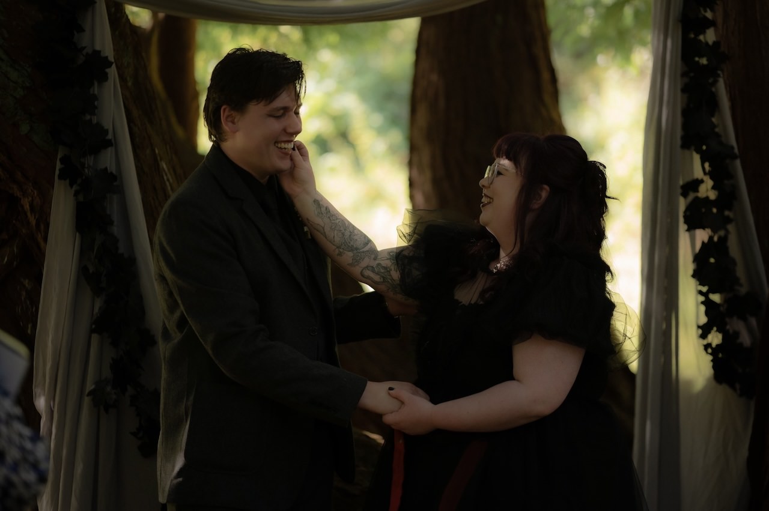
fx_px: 1814
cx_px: 384
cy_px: 256
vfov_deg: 16.0
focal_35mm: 85
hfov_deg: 23.9
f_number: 1.8
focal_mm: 85
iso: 160
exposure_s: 1/250
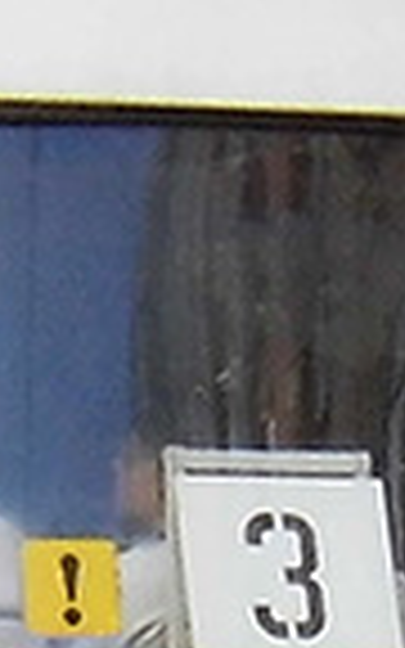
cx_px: -634
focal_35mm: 316
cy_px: 306
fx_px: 5581
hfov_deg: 4.1
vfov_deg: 6.6
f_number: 3.3
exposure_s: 1/400
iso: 100
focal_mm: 7.6
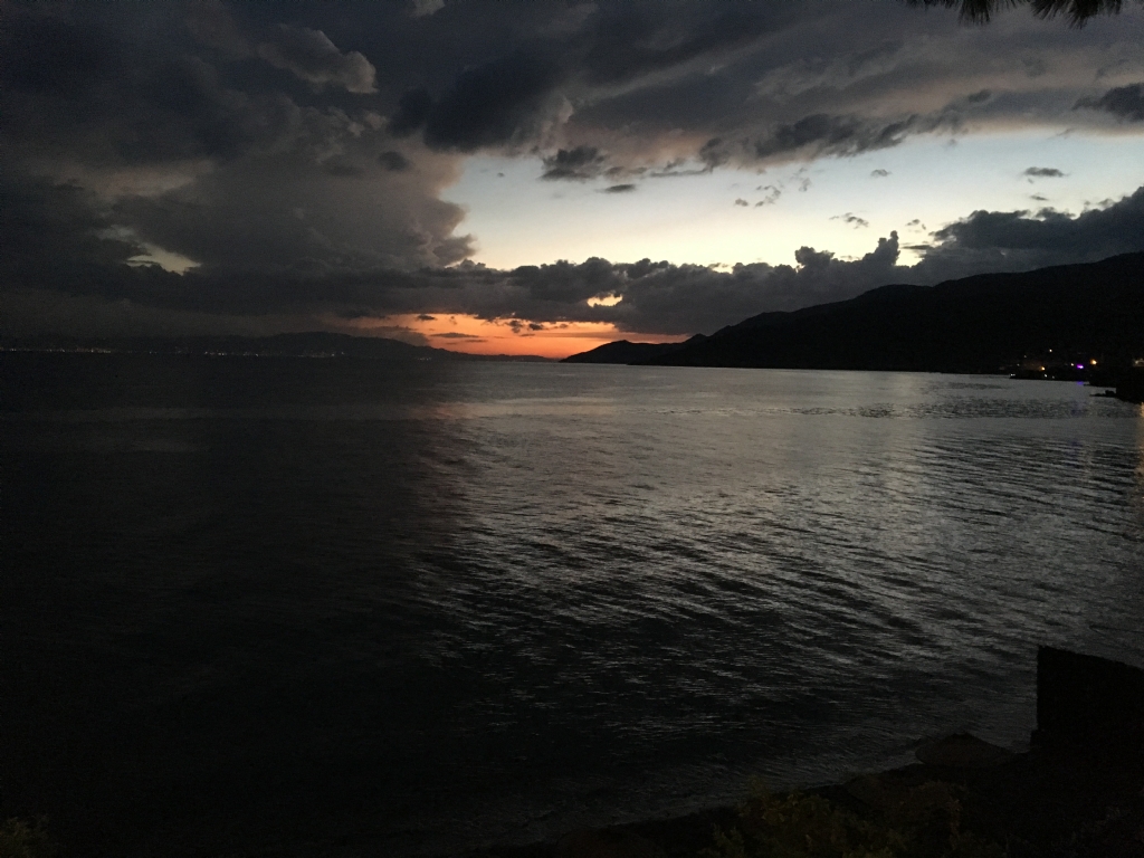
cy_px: 429
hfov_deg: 61.7
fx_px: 958
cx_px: 572
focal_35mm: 29
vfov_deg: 48.2
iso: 320
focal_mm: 4.15
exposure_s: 1/17
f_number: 2.2
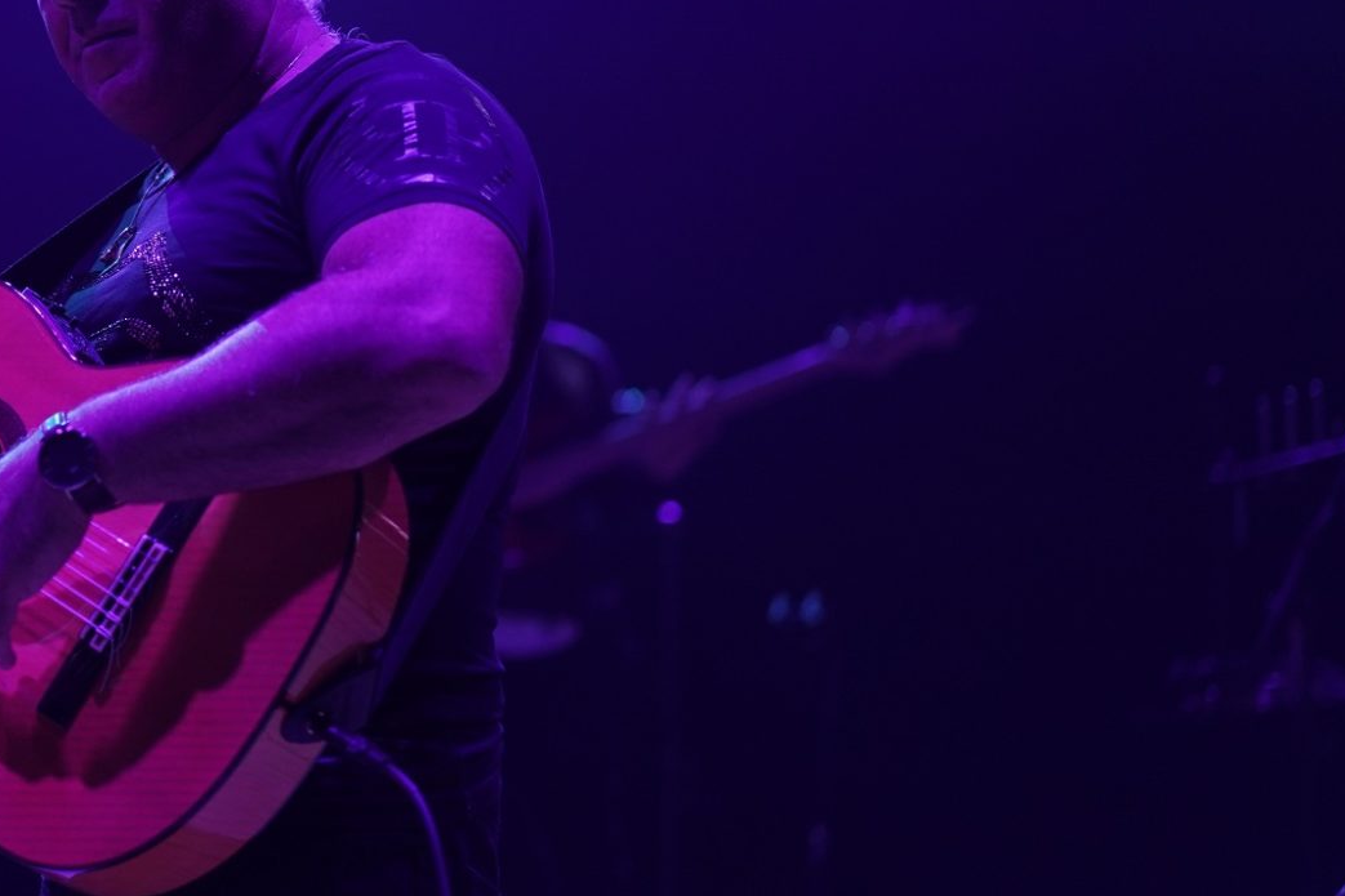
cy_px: 148
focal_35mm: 108
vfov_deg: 12.6
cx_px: 32
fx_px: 4034
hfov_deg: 18.5
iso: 640
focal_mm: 55
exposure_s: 1/640
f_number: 1.8
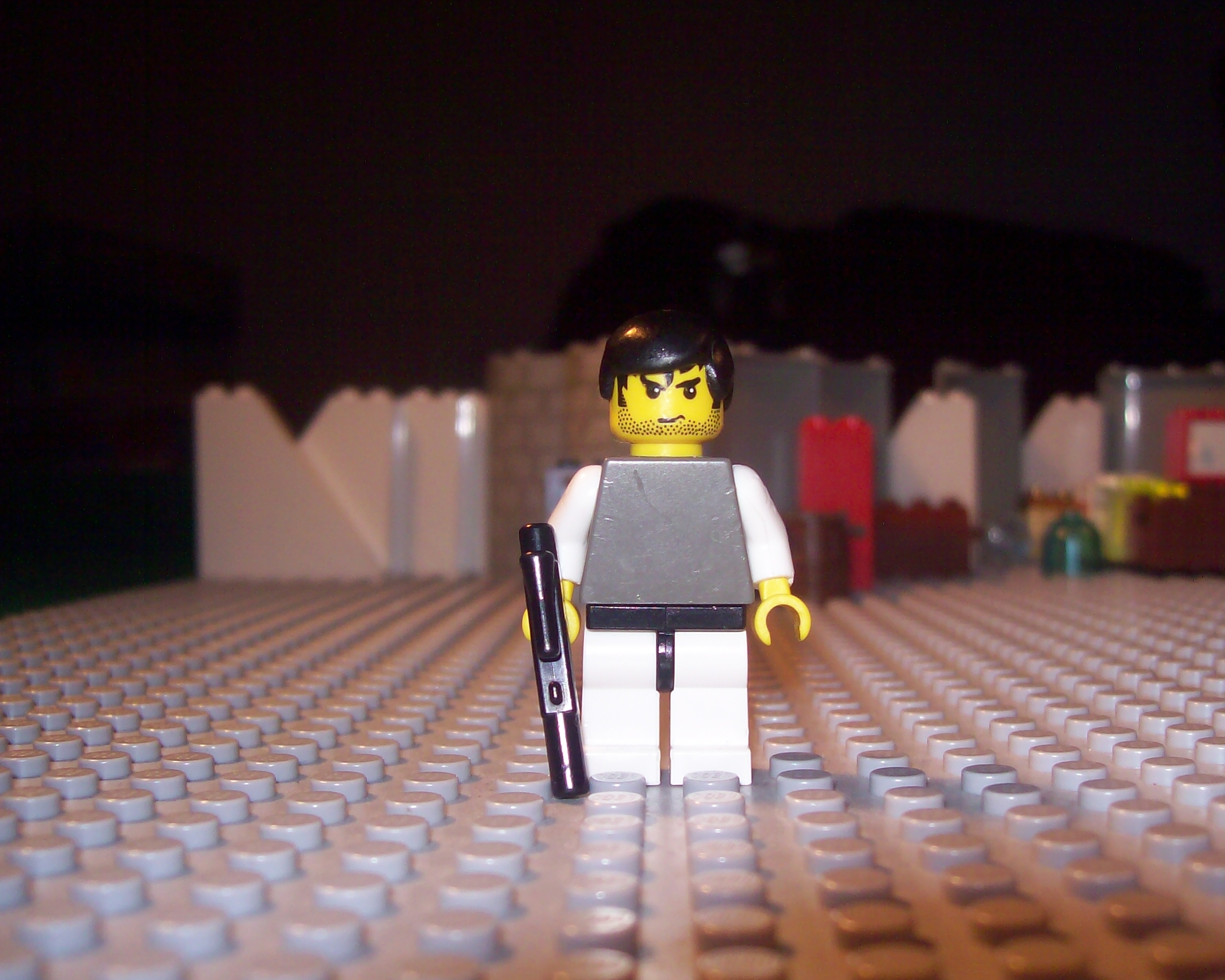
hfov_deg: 47.9
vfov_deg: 39.2
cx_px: 627
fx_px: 1378
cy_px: 493
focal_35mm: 38
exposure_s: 1/64
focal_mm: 6
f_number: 2.7
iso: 80
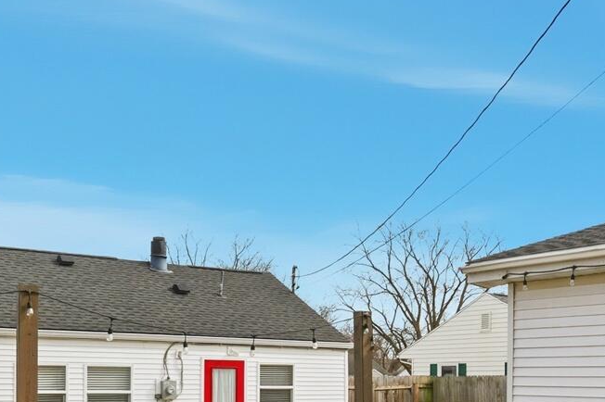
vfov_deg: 27.8
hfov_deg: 41.2
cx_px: 470
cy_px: 387
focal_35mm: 46
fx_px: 773
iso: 100
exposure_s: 1/4000
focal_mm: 10
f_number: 5.6
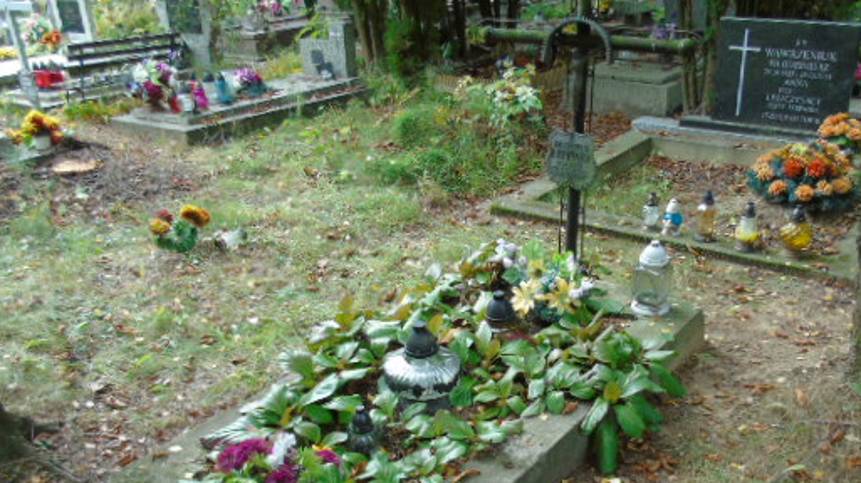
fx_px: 776
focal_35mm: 34
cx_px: 493
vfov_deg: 34.0
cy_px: 356
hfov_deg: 57.8
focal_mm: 4.4
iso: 80
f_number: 3.4
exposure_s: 1/80
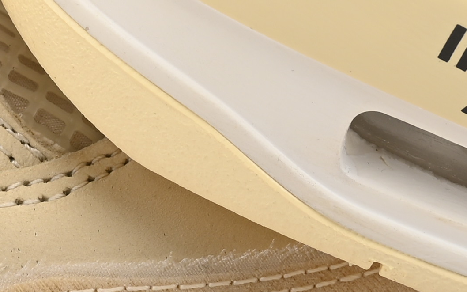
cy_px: 0
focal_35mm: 232
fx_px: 2952
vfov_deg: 5.6
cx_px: -30
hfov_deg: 9.0
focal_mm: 40
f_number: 11
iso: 100
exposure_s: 1/250
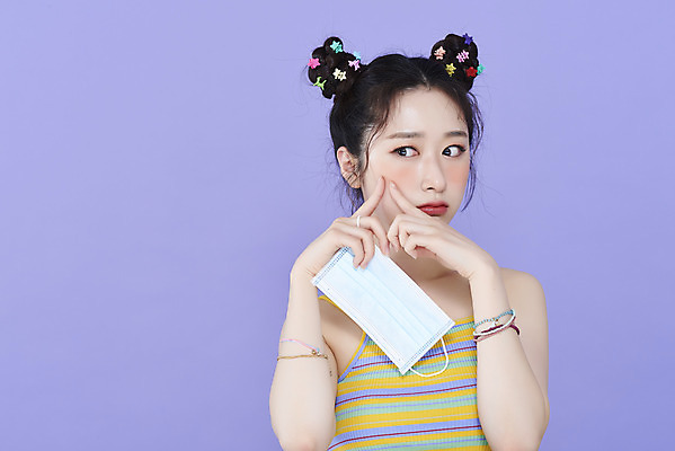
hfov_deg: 19.4
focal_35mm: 105
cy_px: 226
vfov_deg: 13.1
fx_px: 1970
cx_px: 338
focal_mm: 105
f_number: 11
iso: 64
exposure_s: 1/125
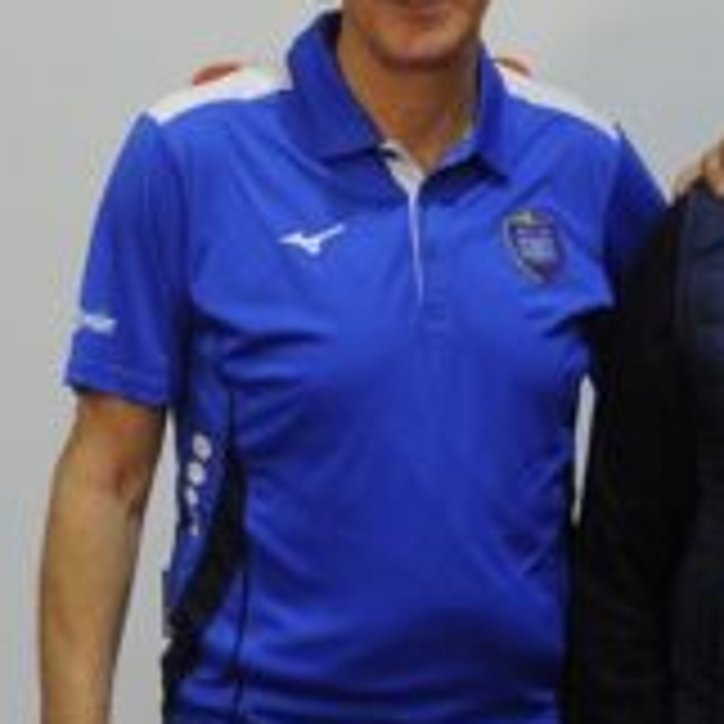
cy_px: 193
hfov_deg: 8.7
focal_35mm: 199
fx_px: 4709
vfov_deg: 8.8
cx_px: 897
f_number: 4
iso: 1600
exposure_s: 1/80
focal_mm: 70
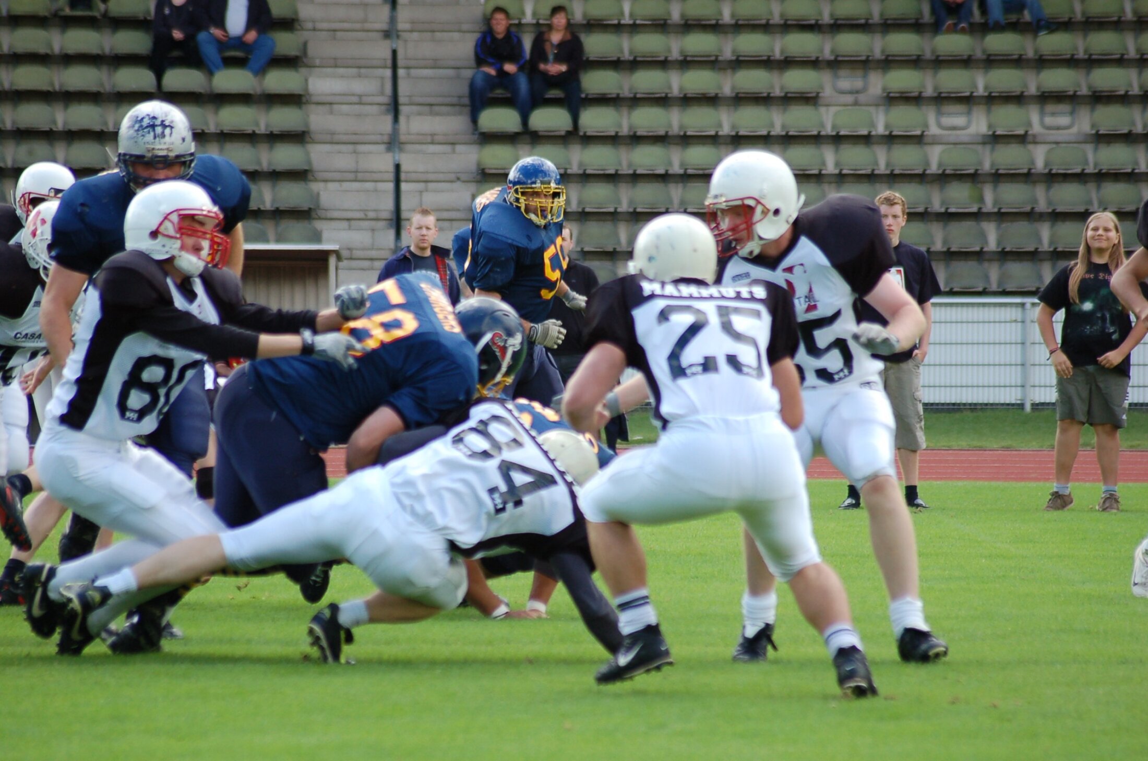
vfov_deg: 4.7
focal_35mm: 292
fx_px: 9310
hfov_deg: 7.1
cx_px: 574
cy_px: 380
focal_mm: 195
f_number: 5
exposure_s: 1/500
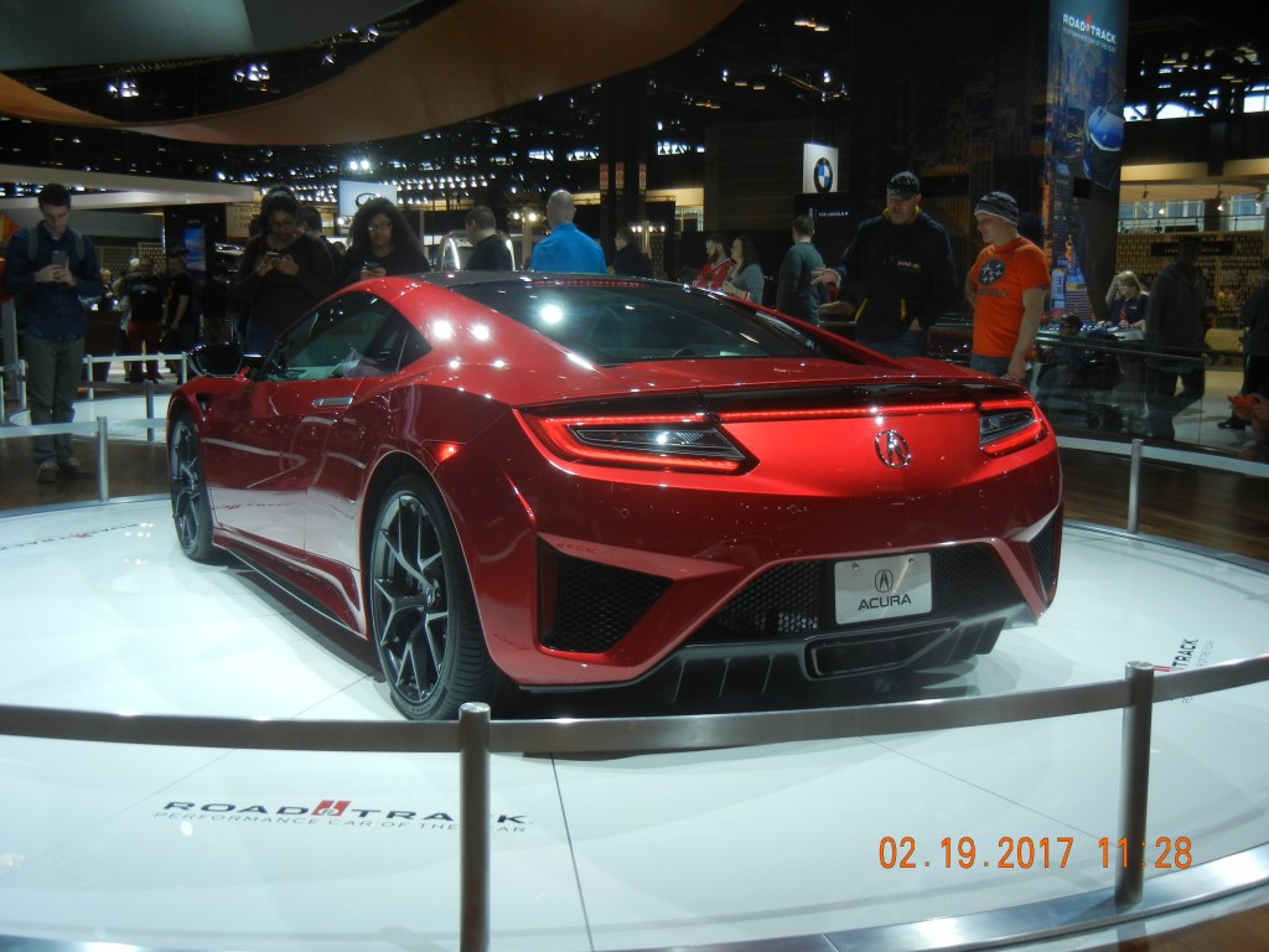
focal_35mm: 39
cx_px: 634
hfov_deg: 47.9
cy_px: 476
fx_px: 1430
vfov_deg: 36.8
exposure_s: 1/75.3
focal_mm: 7.1
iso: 160
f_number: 3.7
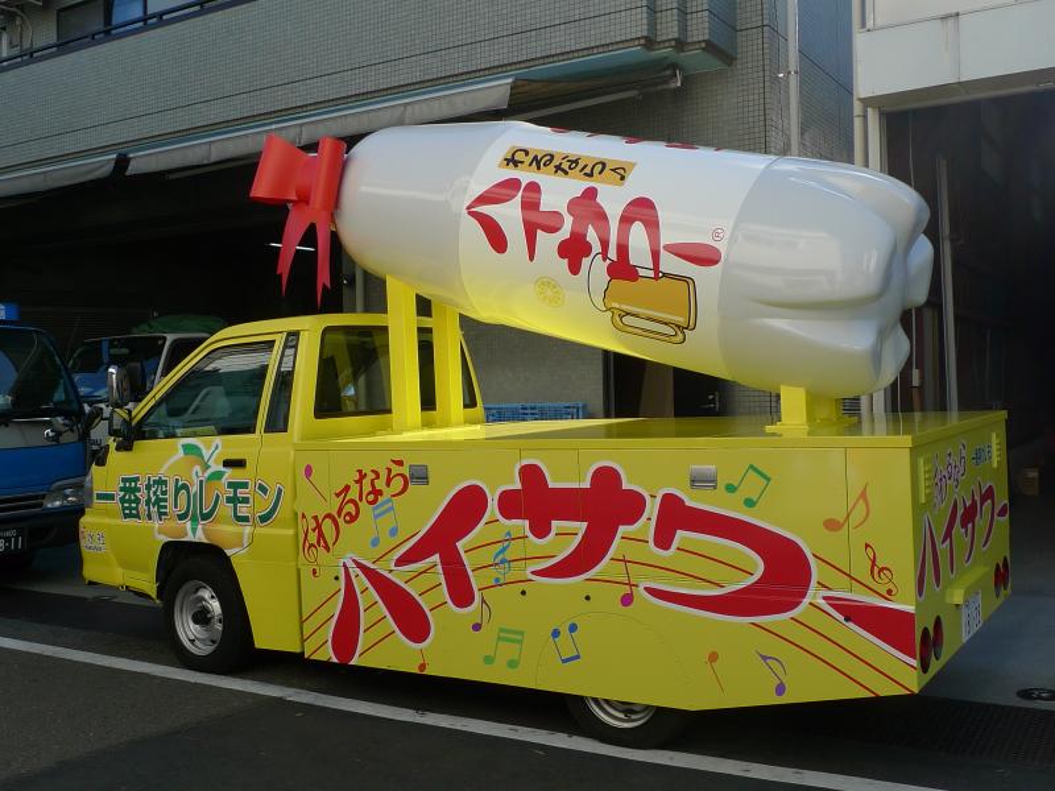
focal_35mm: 35
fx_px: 1067
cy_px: 396
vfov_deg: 40.7
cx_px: 528
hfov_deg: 52.6
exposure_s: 1/400
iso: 80
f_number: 4
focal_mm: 5.1
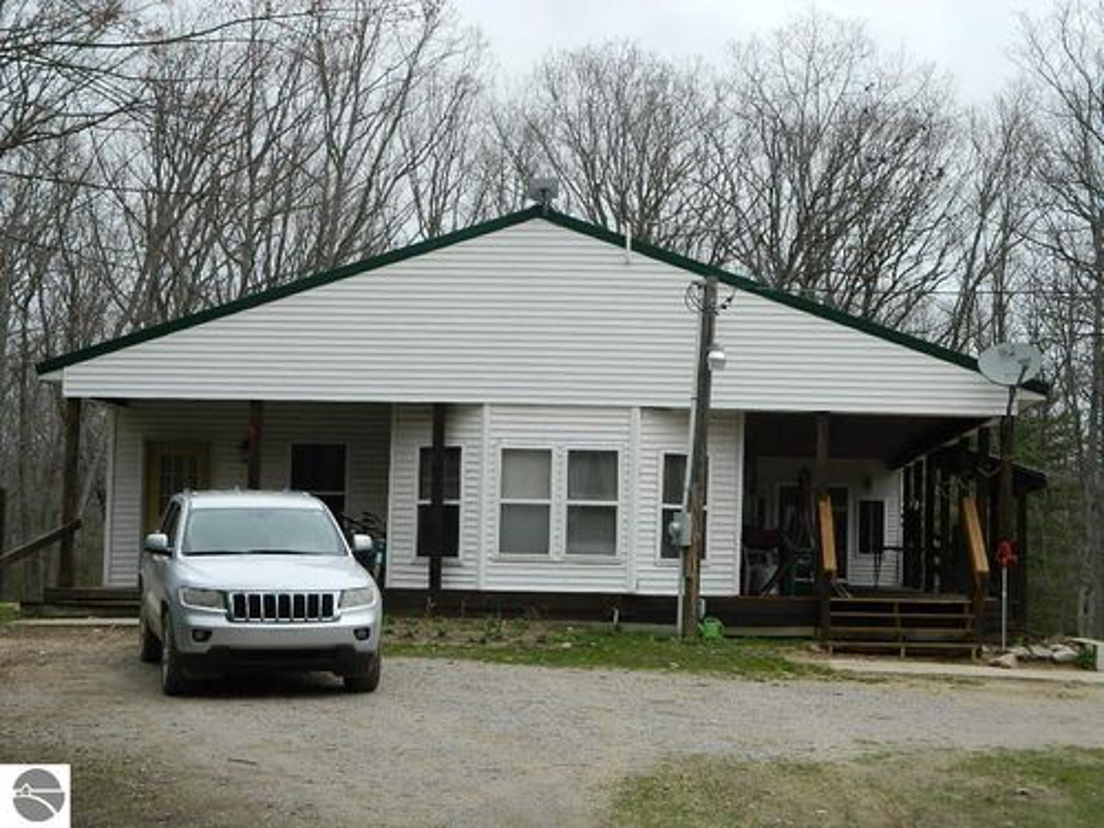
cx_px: 552
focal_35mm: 70
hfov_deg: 27.8
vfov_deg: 21.0
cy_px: 414
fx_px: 2232
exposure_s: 1/400
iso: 80
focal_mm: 12.6
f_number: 4
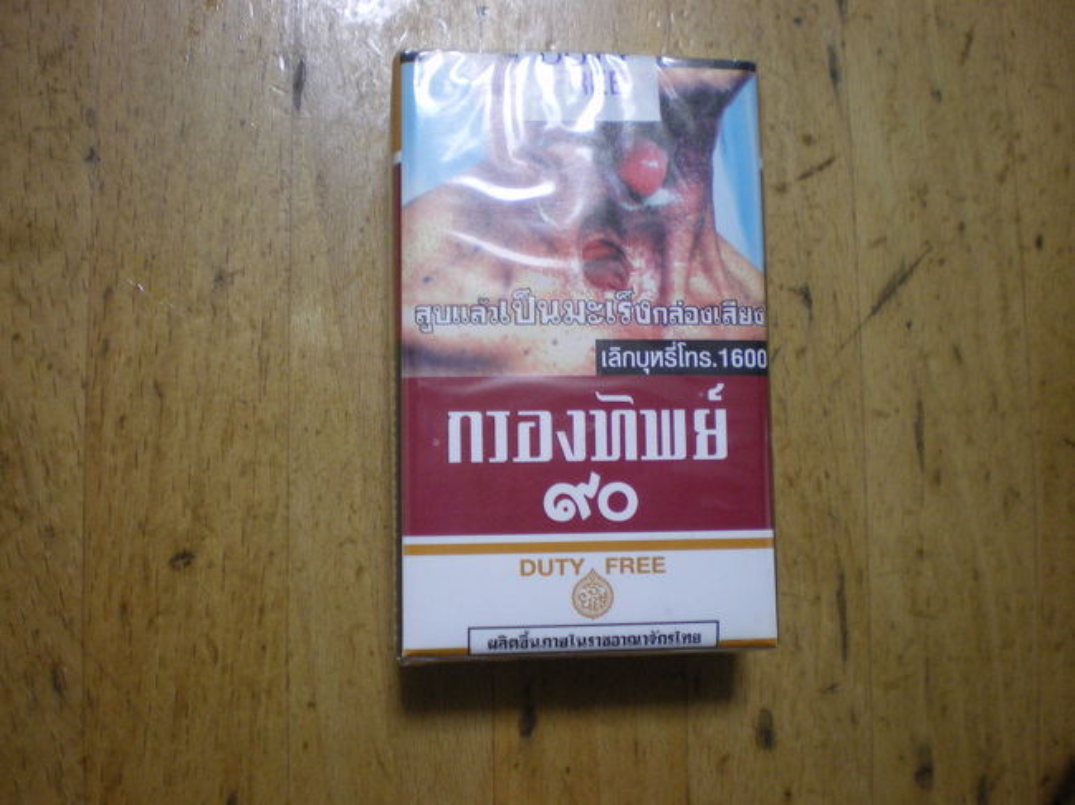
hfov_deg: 51.4
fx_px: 1118
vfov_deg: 39.6
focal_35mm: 36
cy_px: 402
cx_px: 538
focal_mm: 6.3
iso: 320
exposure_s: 1/50
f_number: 3.1
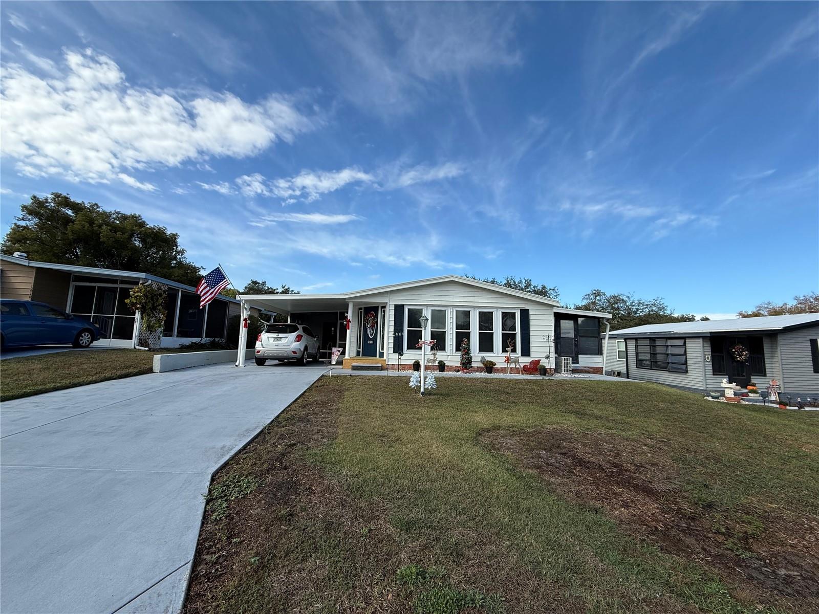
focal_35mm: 14
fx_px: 331
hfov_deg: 102.1
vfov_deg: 85.7
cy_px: 307
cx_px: 410
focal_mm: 2.22
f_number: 2.2
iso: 50
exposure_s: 1/2506
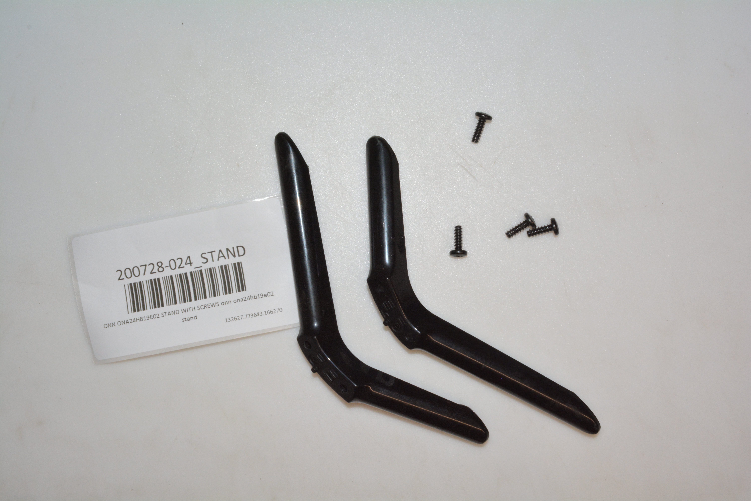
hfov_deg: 51.3
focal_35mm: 38
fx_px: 782
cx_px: 376
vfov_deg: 35.5
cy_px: 250
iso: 1250
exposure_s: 1/60
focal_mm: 25
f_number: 25
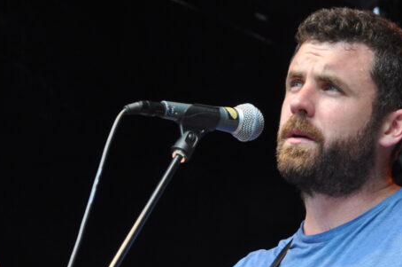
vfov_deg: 7.7
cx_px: 273
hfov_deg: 11.7
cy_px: 258
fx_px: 1962
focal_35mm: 176
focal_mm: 52
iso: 400
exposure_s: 1/125
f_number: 5.6
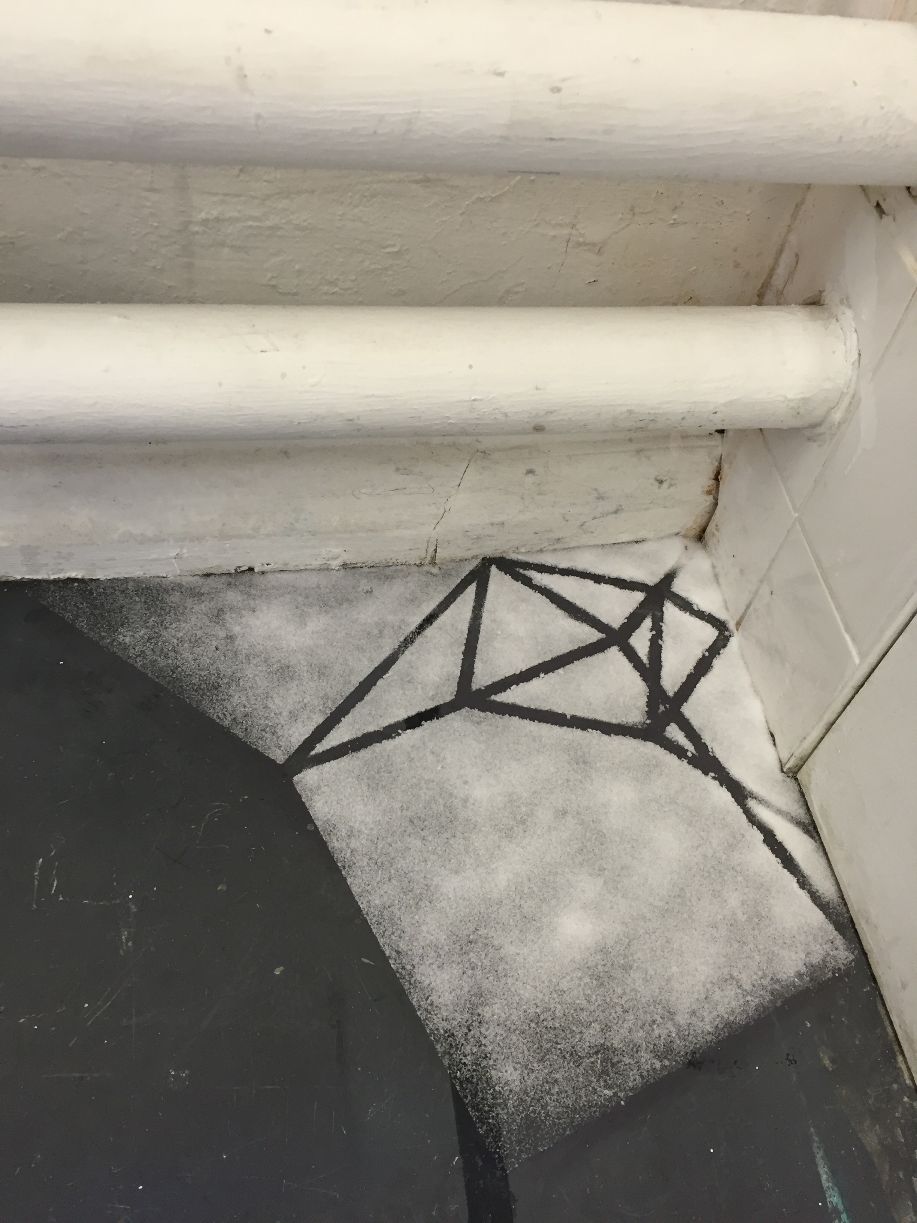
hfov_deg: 48.2
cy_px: 612
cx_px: 458
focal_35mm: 29
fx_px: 1024
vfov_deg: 61.7
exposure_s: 1/33
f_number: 2.2
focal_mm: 4.15
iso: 64
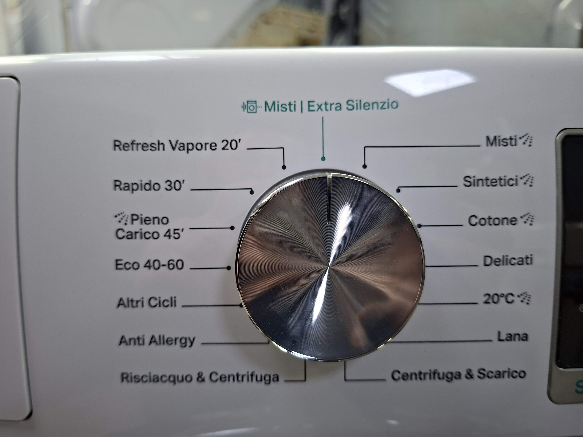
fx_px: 387
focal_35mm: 23
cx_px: 292
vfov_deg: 58.9
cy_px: 218
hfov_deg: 73.9
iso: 320
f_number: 1.8
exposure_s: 1/60
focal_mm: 5.54
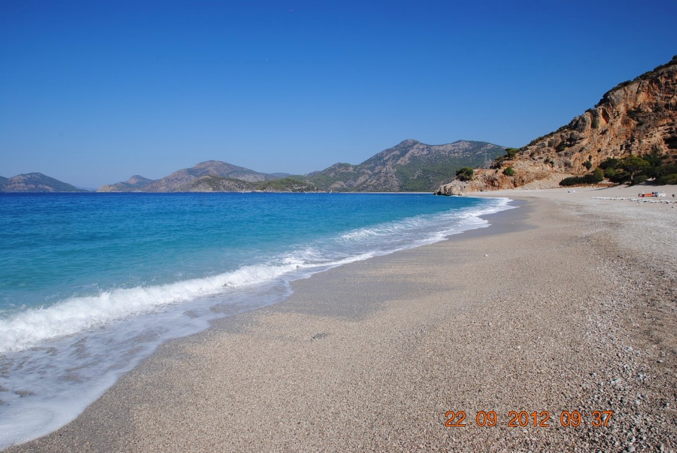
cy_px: 226
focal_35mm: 21
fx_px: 395
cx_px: 338
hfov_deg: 81.1
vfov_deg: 59.6
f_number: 9
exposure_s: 1/320
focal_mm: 14
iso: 100
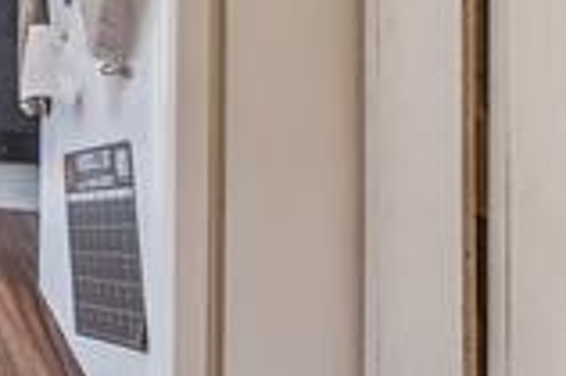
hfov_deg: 15.3
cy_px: -279
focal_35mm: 91
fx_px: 1429
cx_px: -709
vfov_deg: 13.6
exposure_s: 1/8
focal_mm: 14
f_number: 8
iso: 800
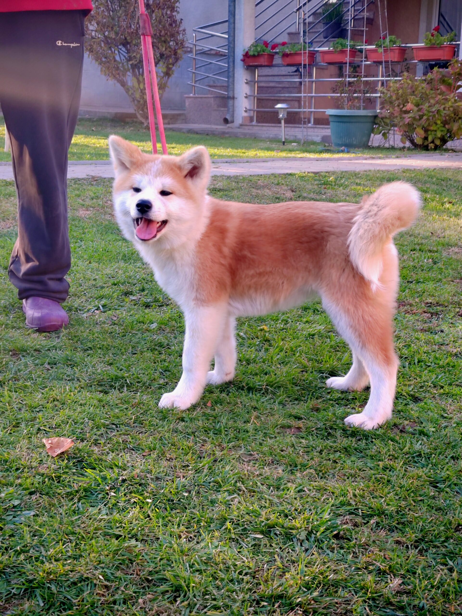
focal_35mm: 54
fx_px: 961
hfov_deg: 27.0
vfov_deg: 35.5
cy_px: 308
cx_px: 231
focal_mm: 5.52
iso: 100
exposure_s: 1/100
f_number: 1.9
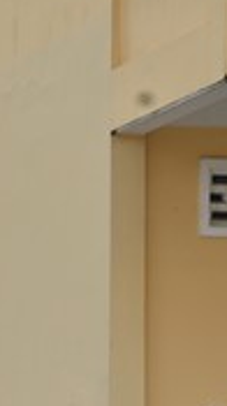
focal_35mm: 214
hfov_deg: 5.6
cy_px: 429
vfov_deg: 10.0
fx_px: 2298
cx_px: -199
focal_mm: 55
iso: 100
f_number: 5.6
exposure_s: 1/250
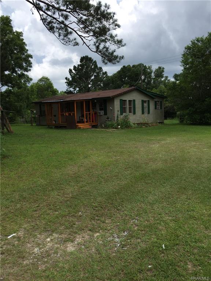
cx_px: 106
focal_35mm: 29
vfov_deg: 61.7
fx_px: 236
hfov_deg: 48.2
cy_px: 140
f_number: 2.2
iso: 32
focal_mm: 4.15
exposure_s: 1/1980
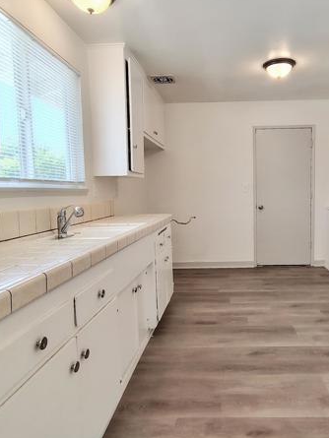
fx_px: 291
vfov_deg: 73.9
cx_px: 218
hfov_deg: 57.7
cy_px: 214
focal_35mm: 23
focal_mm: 2.13
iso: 196
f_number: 2.2
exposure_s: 1/60
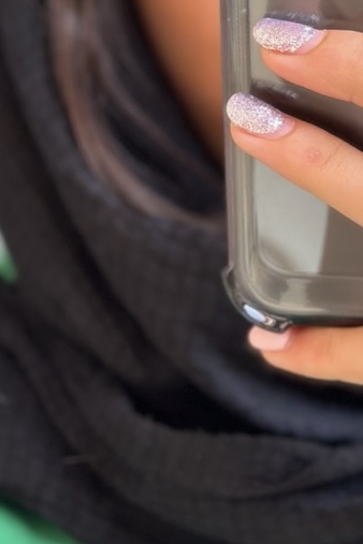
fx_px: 1906
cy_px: 25
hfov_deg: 10.8
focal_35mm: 126
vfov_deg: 16.0
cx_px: 338
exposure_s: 1/184
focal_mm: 6.86
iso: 80
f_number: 1.78
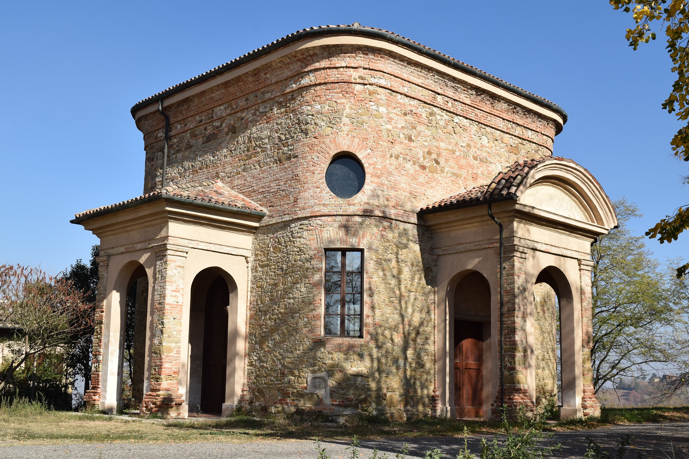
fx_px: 832
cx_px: 344
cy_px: 230
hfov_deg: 45.0
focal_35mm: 44
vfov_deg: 30.8
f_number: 10
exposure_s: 1/400
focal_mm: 29
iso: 200
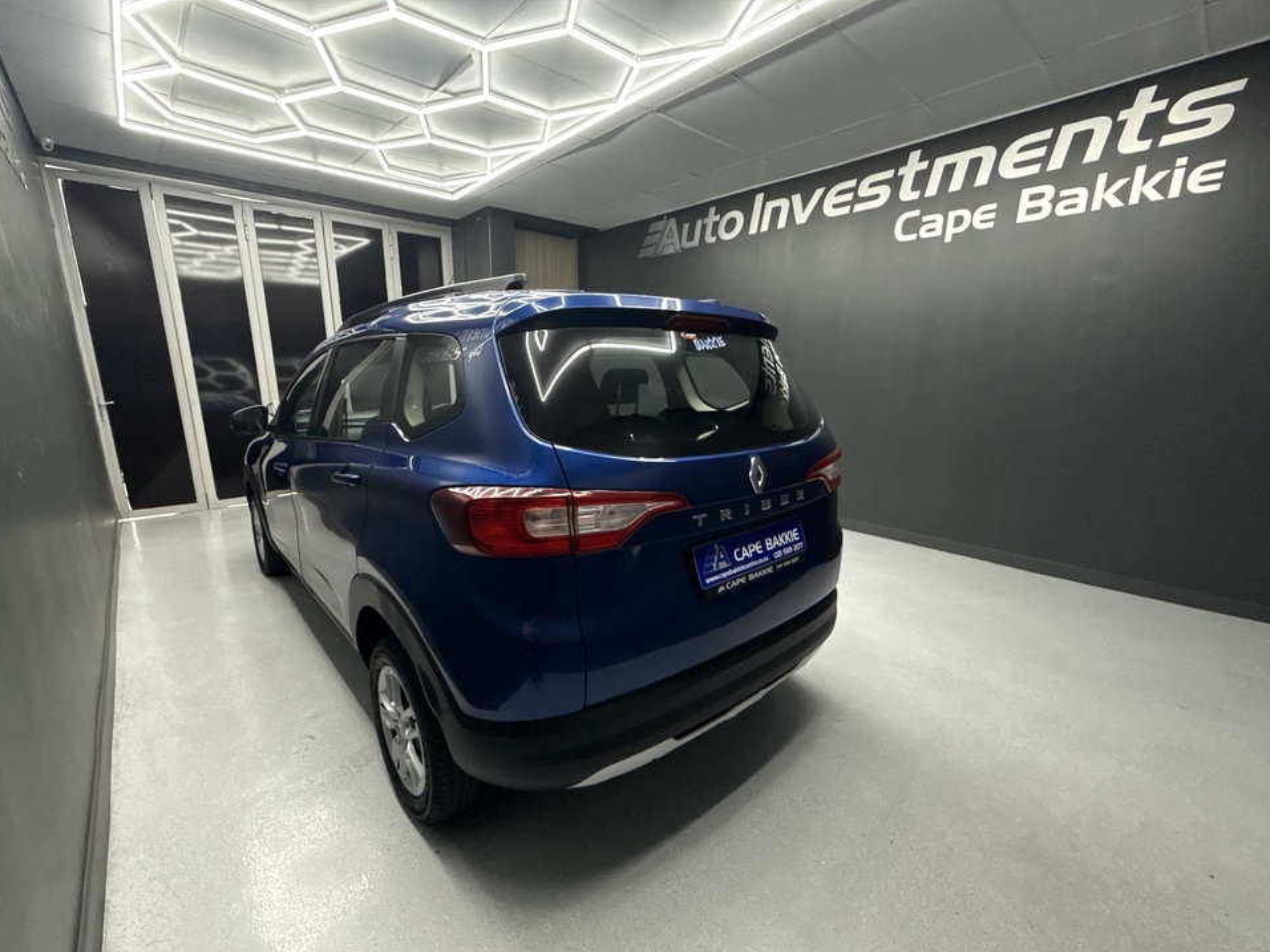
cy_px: 509
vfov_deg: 81.6
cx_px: 602
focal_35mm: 15
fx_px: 550
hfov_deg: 98.1
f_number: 2.2
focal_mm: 2.22
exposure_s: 1/100
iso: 250
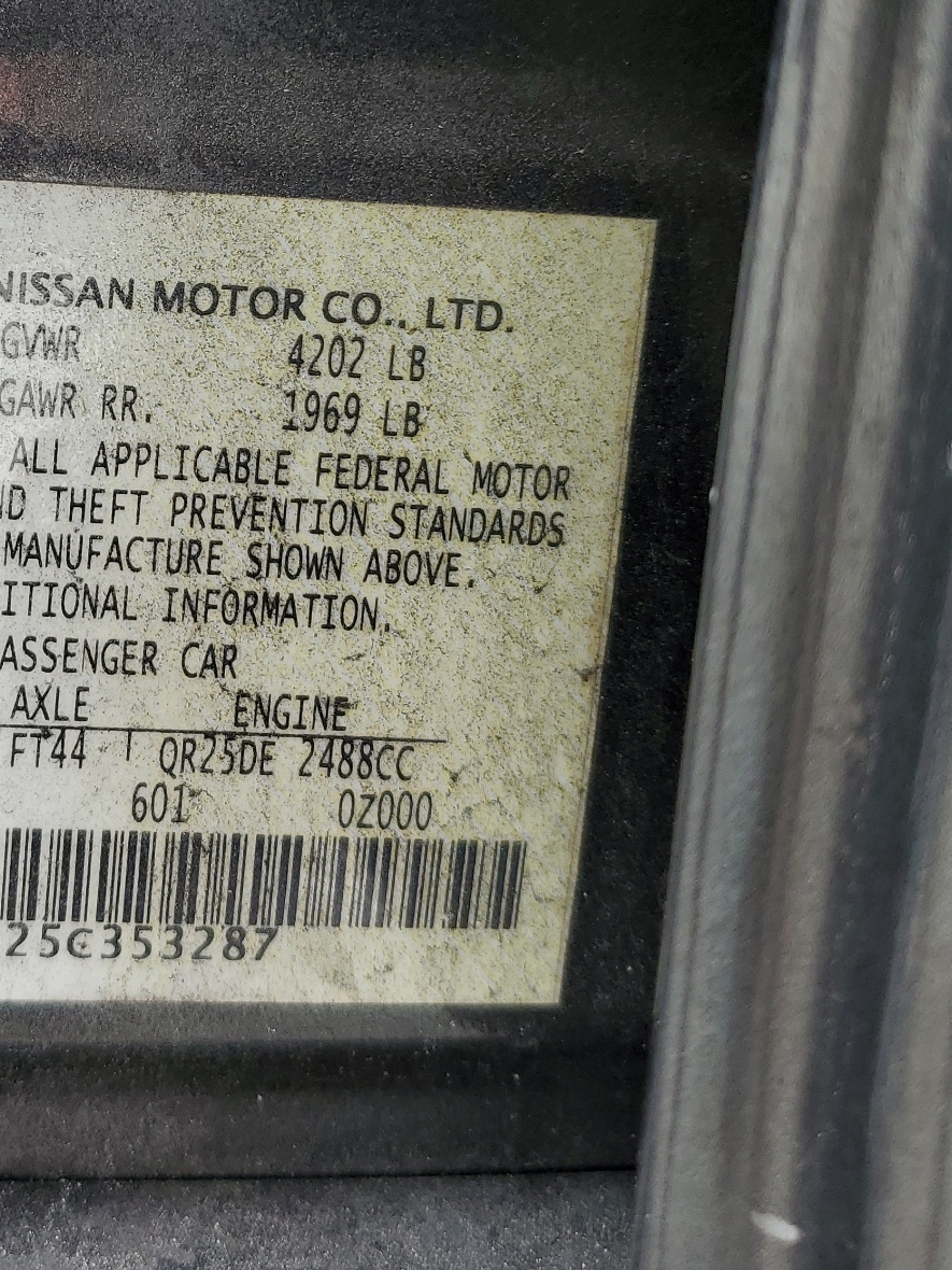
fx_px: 1723
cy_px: 327
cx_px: 143
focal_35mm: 47
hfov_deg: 29.9
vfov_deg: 39.4
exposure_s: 1/147
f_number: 1.5
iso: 50
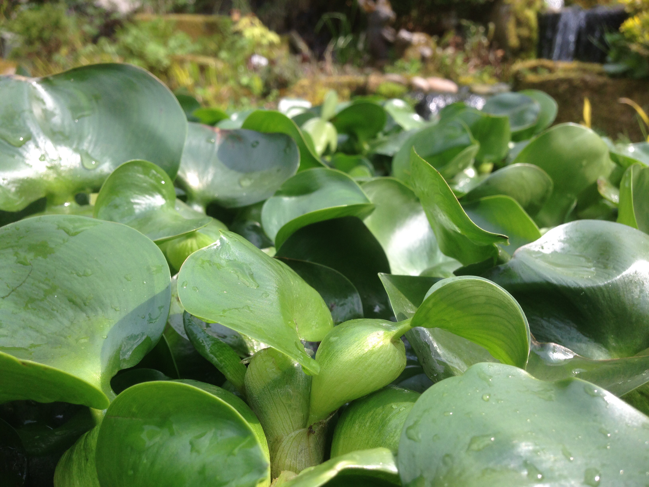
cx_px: 324
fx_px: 619
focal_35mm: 33
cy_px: 244
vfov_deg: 42.9
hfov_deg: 55.4
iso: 50
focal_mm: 4.12
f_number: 2.4
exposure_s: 1/444
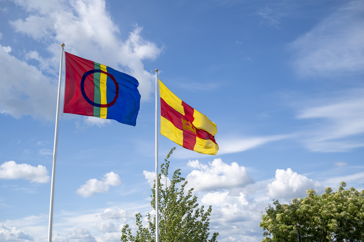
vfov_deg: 31.9
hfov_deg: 46.4
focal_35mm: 42
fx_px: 424
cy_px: 121
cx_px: 182
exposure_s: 1/750
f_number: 6.7
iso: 200
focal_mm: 42
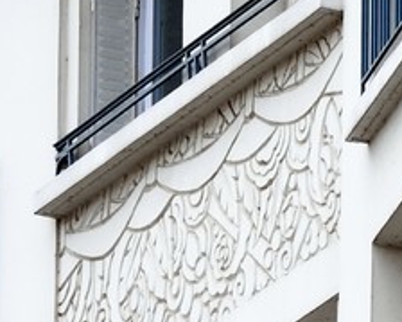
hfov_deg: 2.1
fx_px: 10763
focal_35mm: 905
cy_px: 588
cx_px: 1274
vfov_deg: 1.7
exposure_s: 1/250
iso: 200
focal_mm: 135
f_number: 8
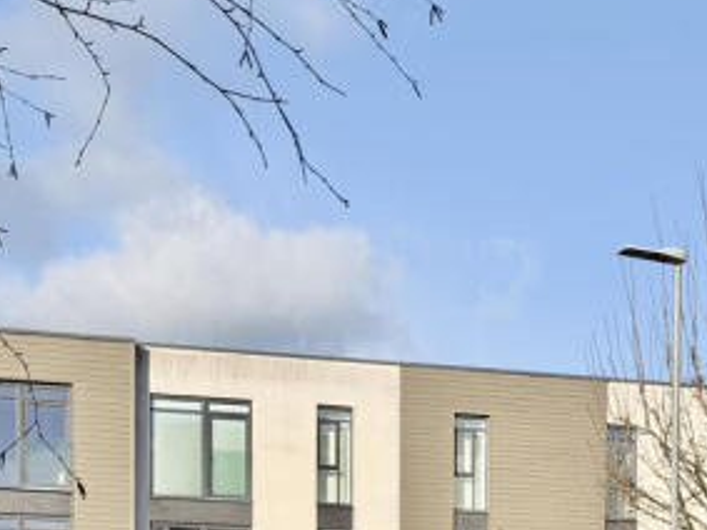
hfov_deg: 19.7
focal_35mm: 99
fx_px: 2021
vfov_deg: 14.8
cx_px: 518
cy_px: 426
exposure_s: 1/6536
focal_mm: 6.76
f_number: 1.78
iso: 64
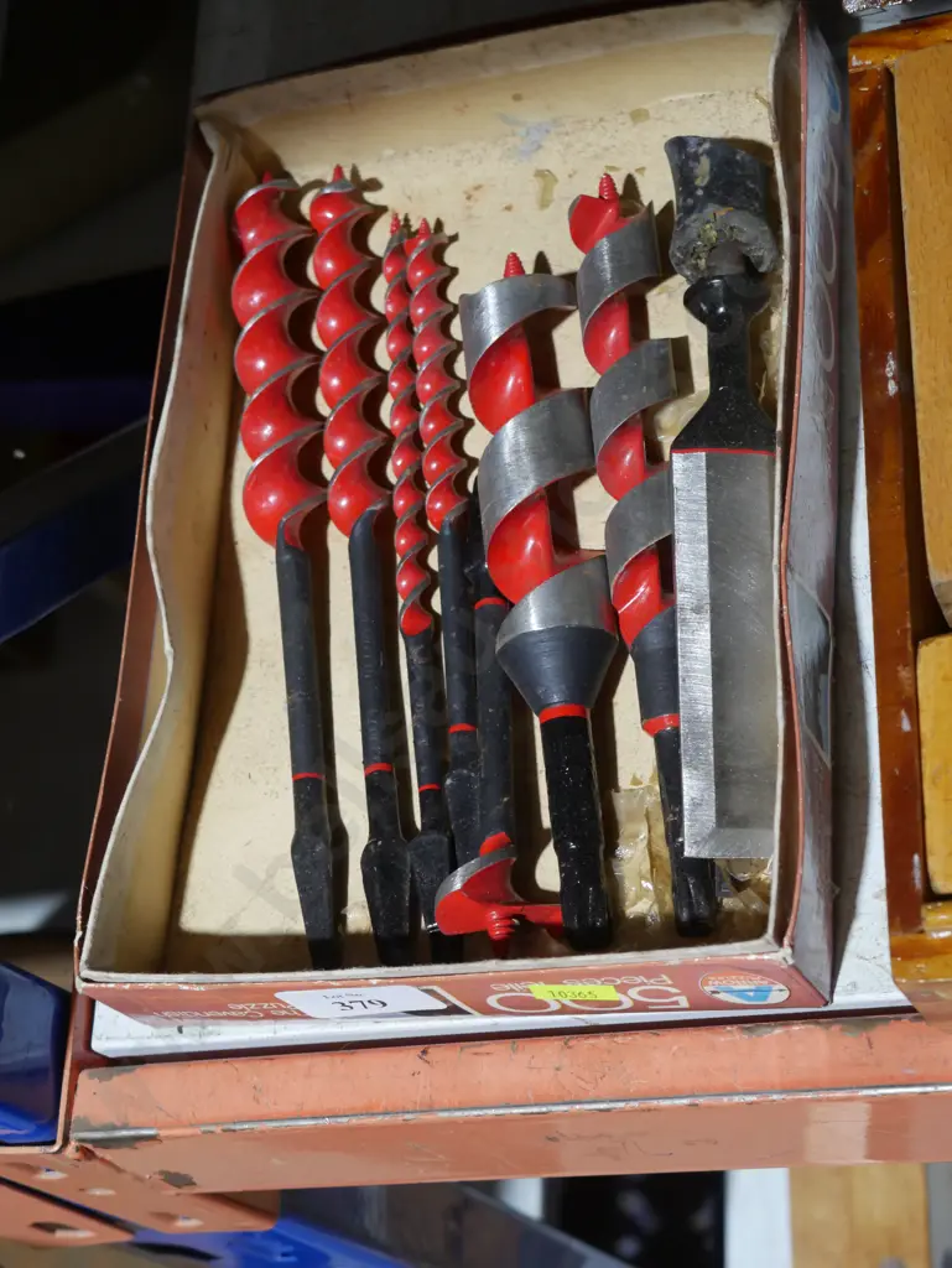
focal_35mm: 66
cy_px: 634
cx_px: 476
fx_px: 2418
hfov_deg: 22.3
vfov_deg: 29.4
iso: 1250
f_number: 5.4
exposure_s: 1/80
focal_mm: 33
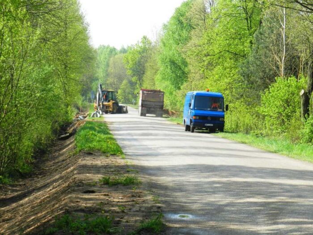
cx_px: 156
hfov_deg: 15.2
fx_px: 1175
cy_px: 118
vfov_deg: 11.4
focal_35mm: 130
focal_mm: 23.1
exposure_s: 1/500
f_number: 5
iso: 160
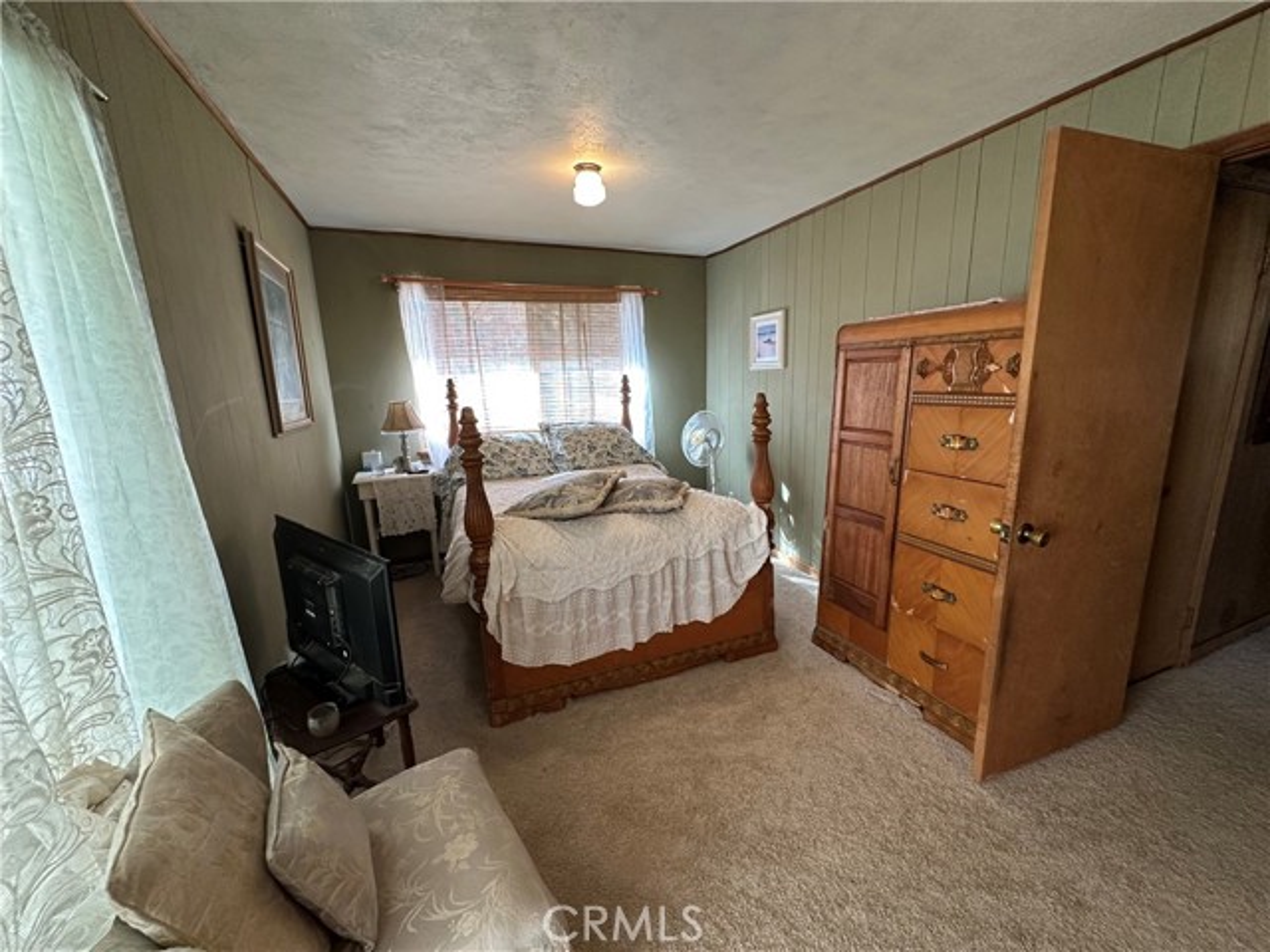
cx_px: 635
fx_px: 514
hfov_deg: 102.1
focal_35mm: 14
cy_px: 476
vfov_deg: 85.7
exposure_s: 1/60
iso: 250
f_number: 2.2
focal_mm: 2.22
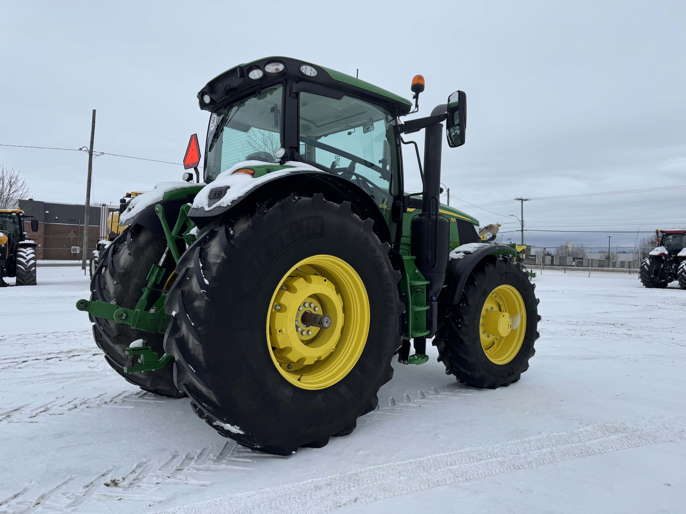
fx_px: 476
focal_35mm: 24
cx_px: 343
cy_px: 257
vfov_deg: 56.8
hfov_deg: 71.6
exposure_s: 1/1767
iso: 80
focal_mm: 6.76
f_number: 1.78
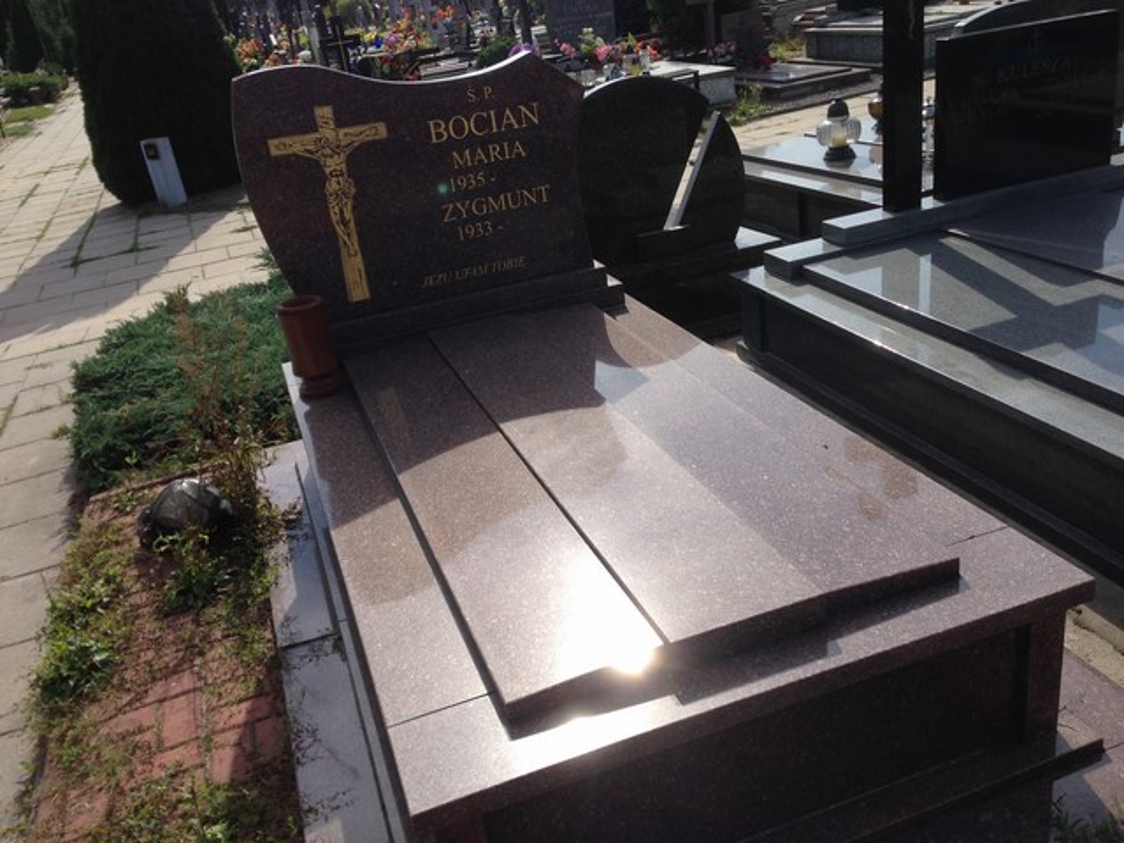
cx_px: 562
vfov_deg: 42.9
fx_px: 1072
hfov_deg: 55.4
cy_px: 422
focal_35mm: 33
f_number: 2.4
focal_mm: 4.12
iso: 50
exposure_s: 1/1550
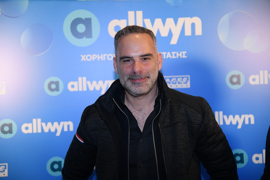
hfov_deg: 32.4
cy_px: 90
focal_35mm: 62
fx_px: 465
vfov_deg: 21.9
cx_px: 135
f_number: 4
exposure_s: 1/250
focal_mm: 62
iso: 4000
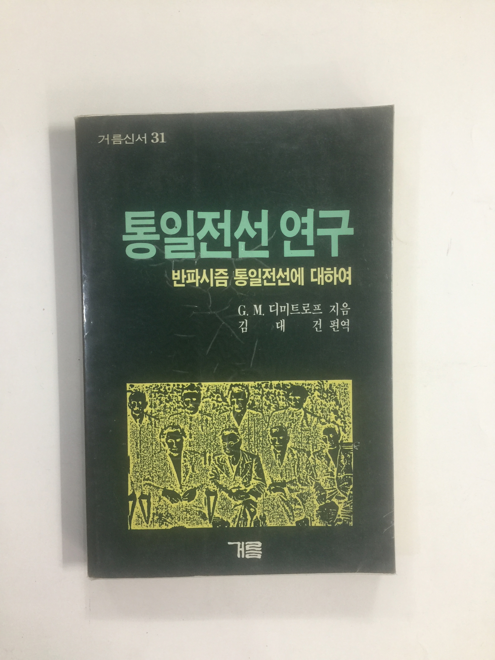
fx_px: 553
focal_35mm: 29
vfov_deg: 61.7
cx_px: 248
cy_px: 330
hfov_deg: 48.2
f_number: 2.2
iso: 50
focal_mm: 4.15
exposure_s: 1/15
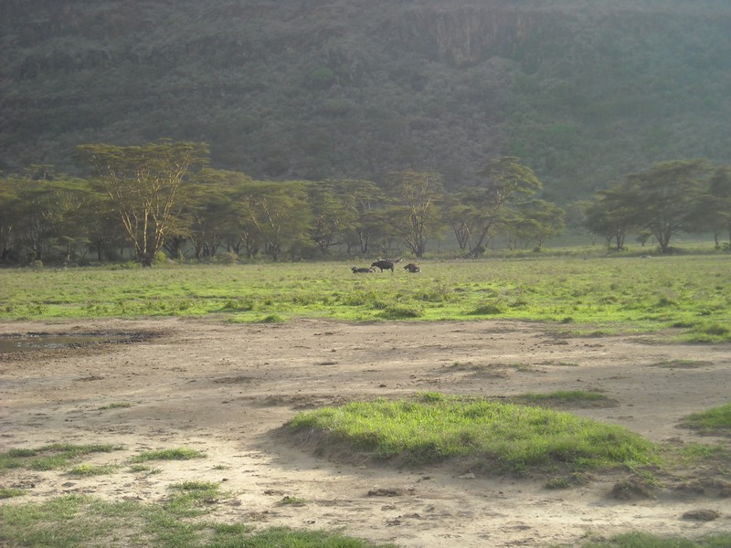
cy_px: 274
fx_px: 1436
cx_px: 366
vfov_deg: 21.6
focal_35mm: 68
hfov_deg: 28.6
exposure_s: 1/239
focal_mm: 11.02
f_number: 3.7
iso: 64
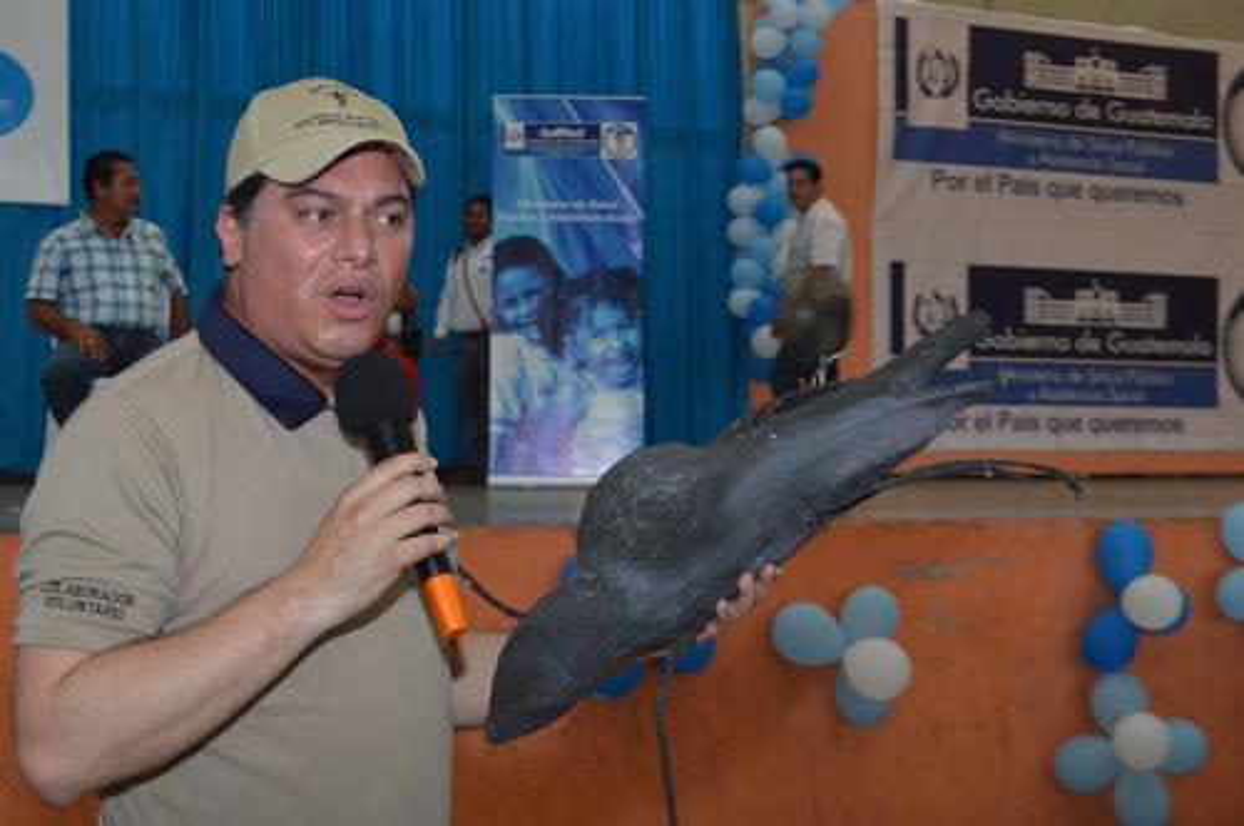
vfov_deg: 22.6
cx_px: 622
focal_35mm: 60
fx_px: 2071
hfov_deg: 33.4
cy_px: 413
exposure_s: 1/200
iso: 800
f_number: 7.1
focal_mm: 40
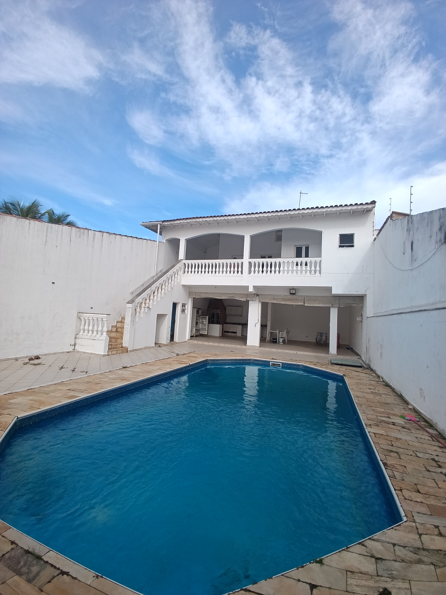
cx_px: 223
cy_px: 298
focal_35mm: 16
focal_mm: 1.65
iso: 50
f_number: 2.2
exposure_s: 1/646
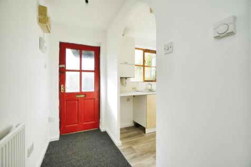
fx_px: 112
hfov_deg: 96.8
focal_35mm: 16
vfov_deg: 73.7
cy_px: 84
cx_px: 126
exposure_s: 1/250
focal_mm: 16
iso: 800
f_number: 7.1
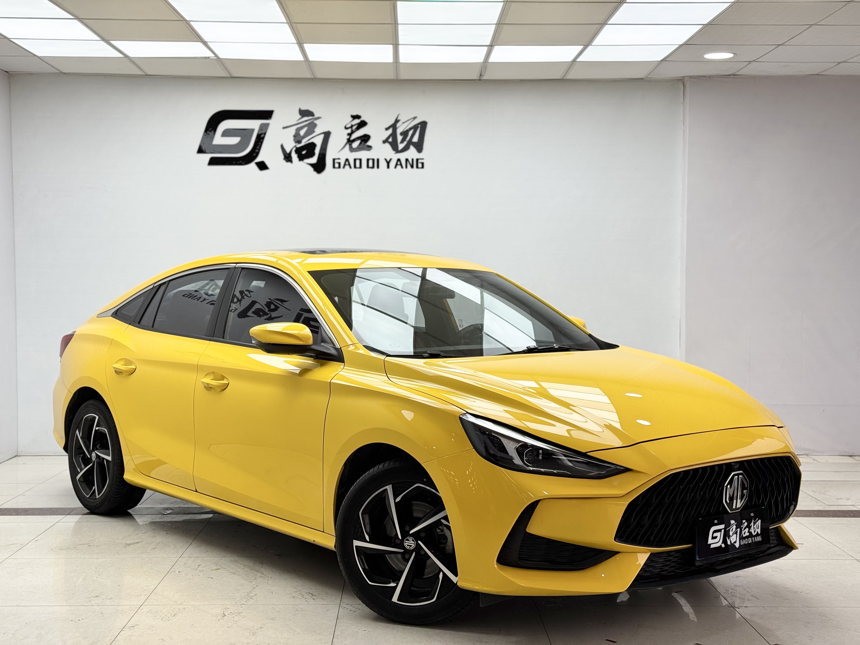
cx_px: 430
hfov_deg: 39.7
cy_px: 322
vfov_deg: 30.3
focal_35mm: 48
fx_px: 1193
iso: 64
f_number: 1.78
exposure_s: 1/651
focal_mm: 6.76
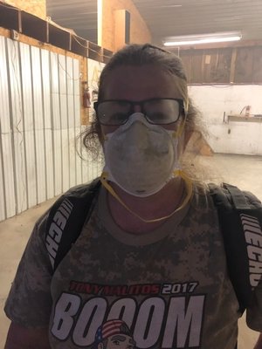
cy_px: 174
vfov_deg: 63.4
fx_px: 283
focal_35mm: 28
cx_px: 131
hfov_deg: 49.7
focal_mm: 3.99
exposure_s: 1/5
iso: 80
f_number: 1.8
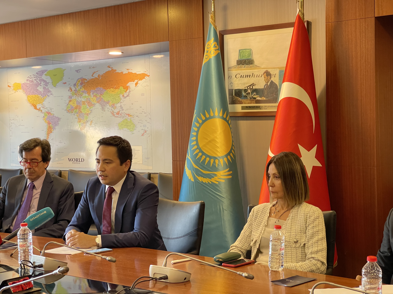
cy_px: 147
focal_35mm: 64
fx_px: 727
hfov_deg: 30.3
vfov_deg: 22.9
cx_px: 196
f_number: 2.2
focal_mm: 7.5
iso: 200
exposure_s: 1/50
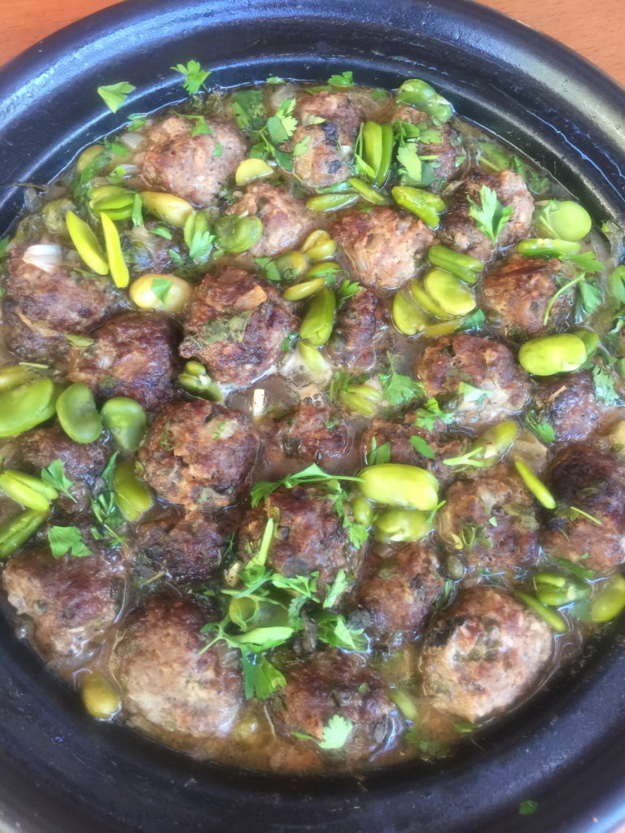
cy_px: 416
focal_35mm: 29
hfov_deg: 48.2
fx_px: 698
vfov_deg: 61.7
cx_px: 312
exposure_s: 1/15
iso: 50
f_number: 2.2
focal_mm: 4.15
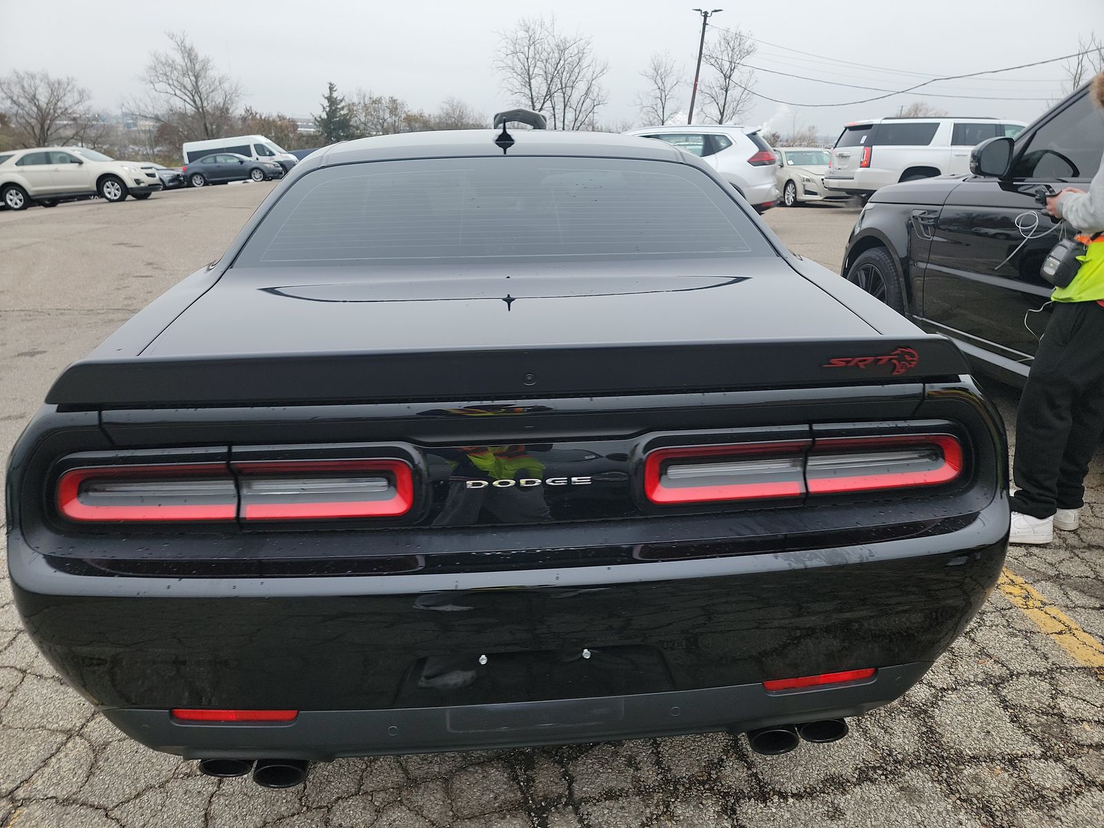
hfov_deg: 71.6
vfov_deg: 56.8
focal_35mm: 24
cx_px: 552
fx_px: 765
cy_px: 414
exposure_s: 1/119
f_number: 1.8
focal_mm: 6.7
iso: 63
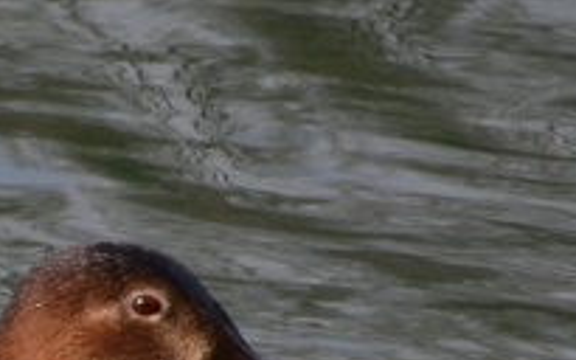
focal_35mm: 2800
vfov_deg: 0.5
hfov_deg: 0.8
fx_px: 43942
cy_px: 1079
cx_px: -905
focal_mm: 300
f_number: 5.6
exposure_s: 1/800
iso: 400
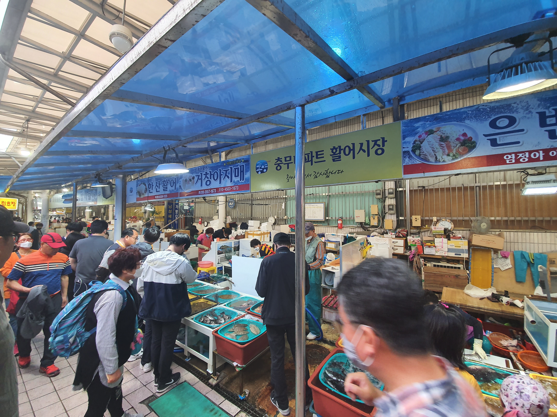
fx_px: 209
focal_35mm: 13
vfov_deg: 89.9
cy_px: 208
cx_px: 278
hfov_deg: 106.2
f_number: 2.2
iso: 125
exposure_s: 1/60
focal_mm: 1.8
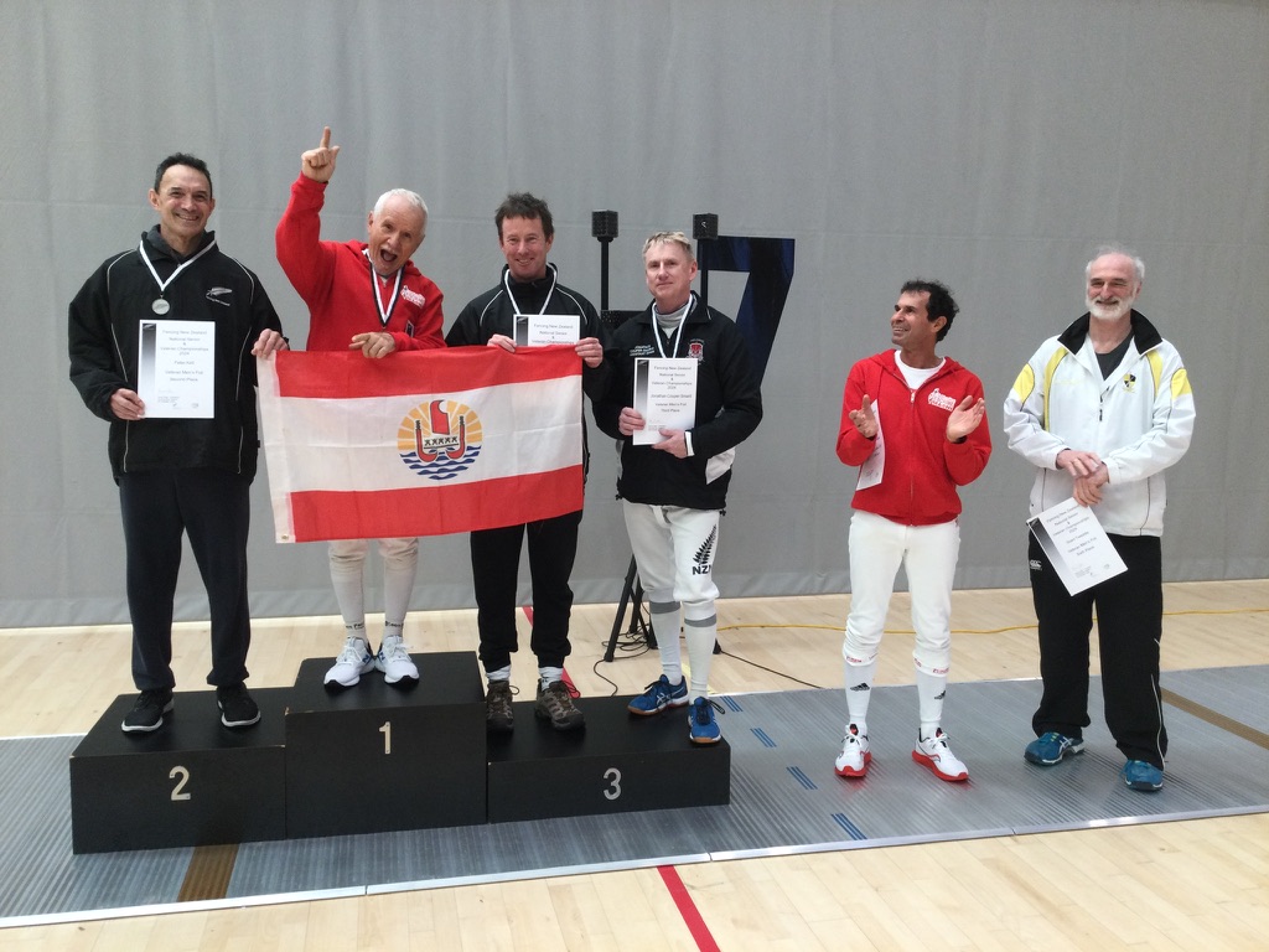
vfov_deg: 45.4
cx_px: 634
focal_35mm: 31
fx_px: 1136
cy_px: 476
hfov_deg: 58.4
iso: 25
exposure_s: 1/33
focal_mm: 3.3
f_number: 2.4
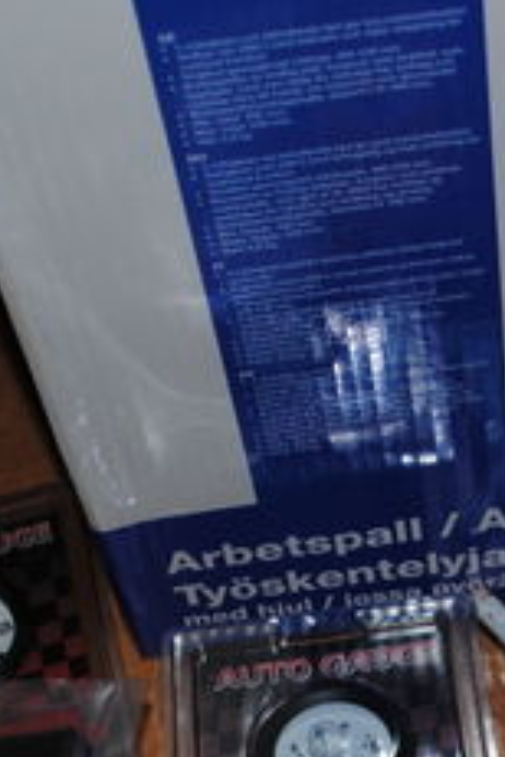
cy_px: 619
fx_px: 2104
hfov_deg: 13.5
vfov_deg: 20.2
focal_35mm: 100
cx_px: 489
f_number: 4
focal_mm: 24
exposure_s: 1/60
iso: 200
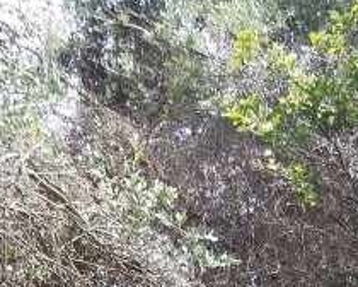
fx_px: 1314
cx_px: 677
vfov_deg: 11.3
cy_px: 567
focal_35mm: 124
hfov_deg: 13.6
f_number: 1.7
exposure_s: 1/414
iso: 100
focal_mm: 3.92
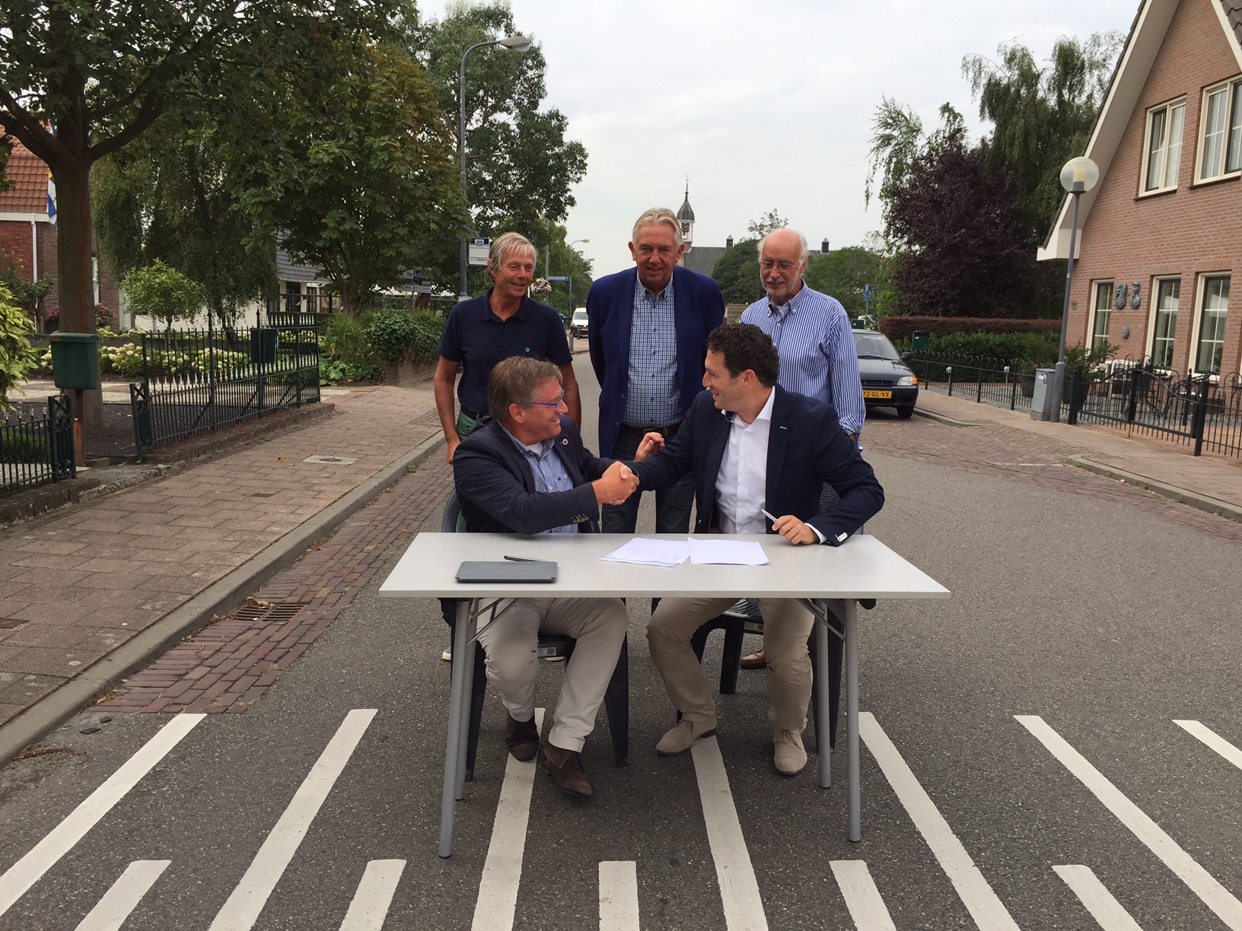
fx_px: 1041
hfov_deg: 61.7
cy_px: 466
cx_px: 621
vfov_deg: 48.2
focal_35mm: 29
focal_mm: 4.15
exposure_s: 1/791
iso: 32
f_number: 2.2
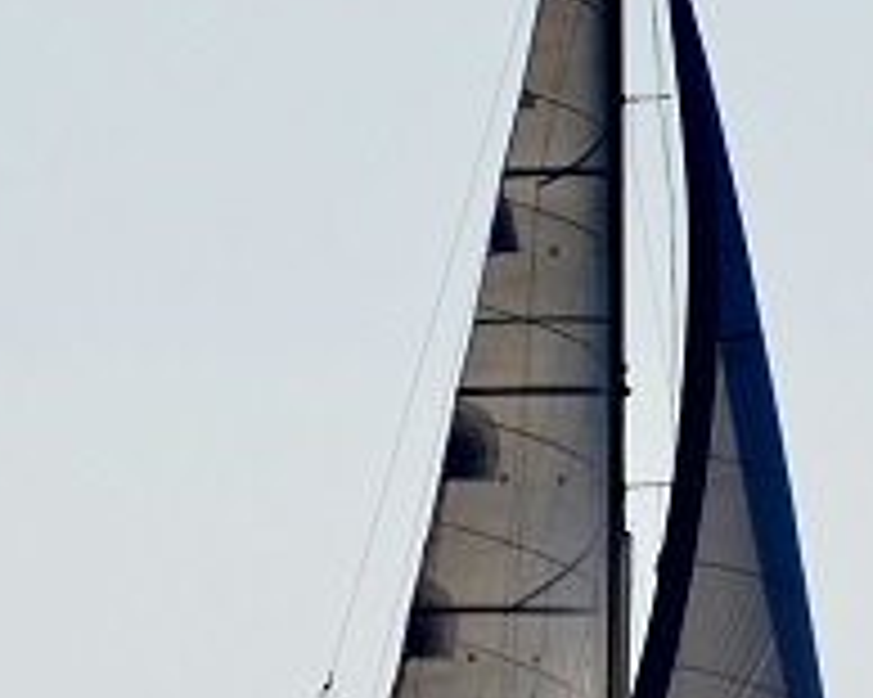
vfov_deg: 1.2
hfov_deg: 1.4
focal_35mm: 1336
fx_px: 34512
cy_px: 281
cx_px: 1384
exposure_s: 1/6400
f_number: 5
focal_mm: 185
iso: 400
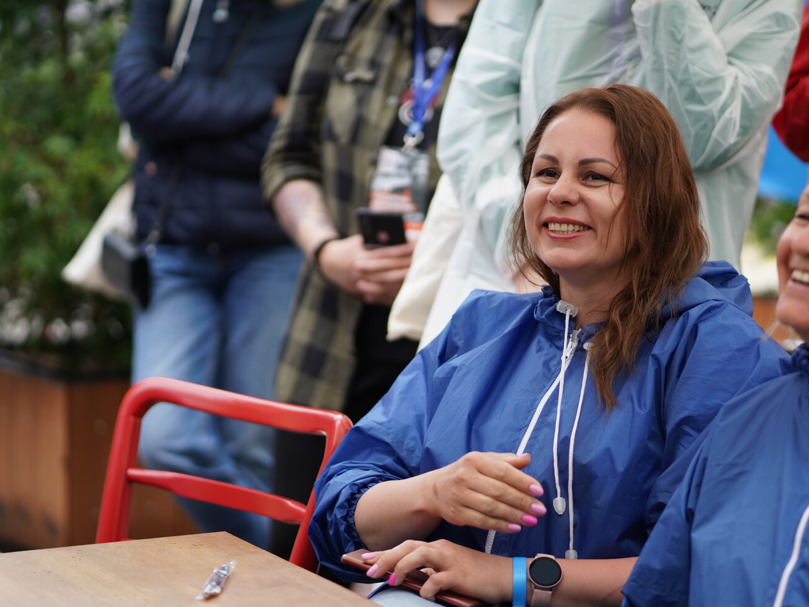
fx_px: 2804
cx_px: 426
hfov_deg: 16.4
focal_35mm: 120
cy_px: 280
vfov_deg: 12.3
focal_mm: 85
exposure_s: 1/2000
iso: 250
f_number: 1.8
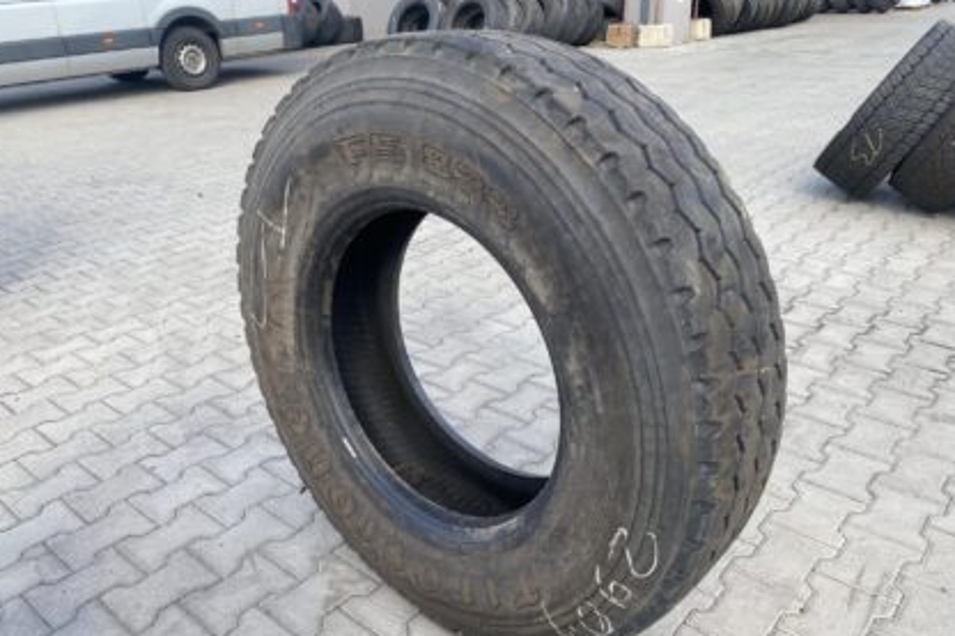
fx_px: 742
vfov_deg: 46.3
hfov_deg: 65.5
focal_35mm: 28
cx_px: 478
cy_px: 355
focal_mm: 4.25
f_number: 1.8
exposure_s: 1/426
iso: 32
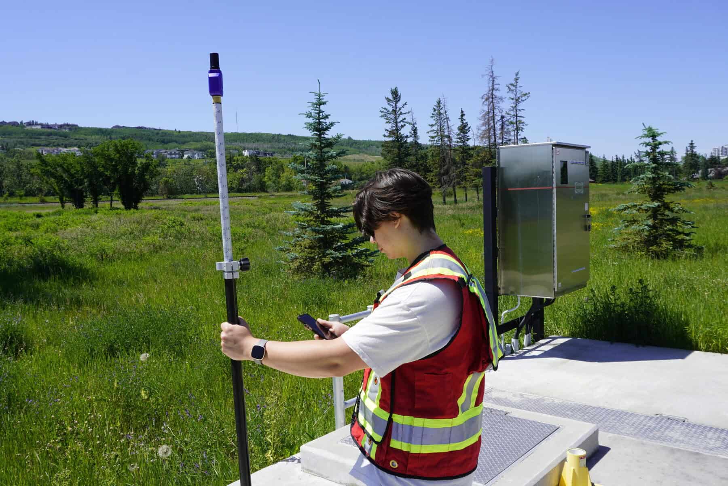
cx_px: 364
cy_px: 243
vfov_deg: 43.6
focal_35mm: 30
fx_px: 607
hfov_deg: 61.9
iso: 100
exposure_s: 1/160
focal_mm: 20
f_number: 10
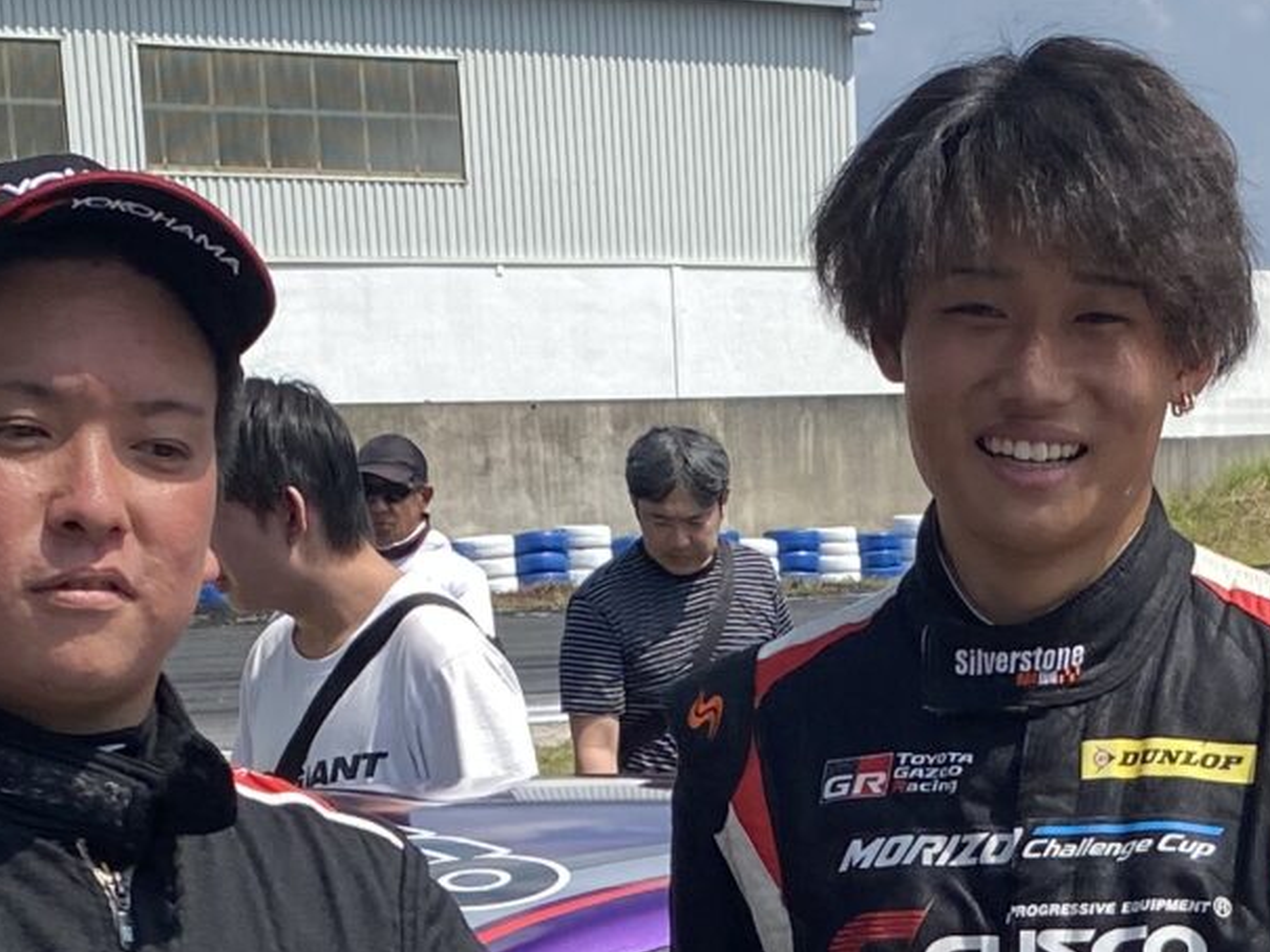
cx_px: 928
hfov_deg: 17.8
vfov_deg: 12.6
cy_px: 1531
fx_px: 4037
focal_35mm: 110
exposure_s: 1/2967
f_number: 1.8
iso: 32
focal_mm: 4.25
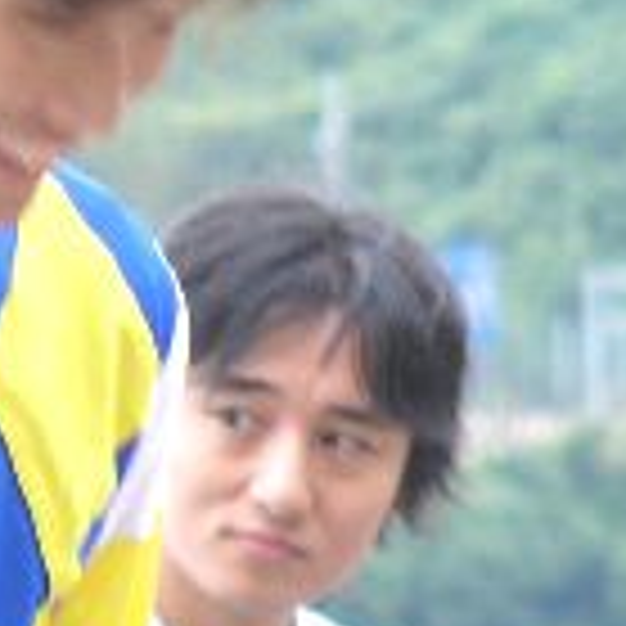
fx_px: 18680
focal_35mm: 913
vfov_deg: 1.9
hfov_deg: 1.9
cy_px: 329
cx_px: -54
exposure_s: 1/40
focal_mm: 37.3
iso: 50
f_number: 2.8
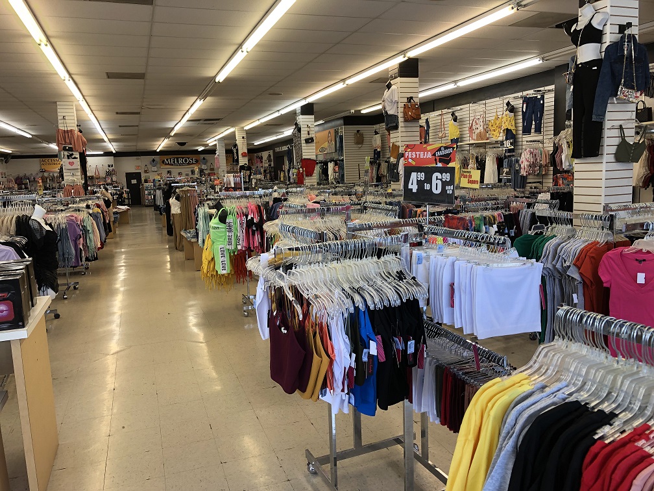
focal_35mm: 28
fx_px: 529
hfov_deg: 63.4
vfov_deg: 49.7
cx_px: 327
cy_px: 246
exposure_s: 1/120
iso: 50
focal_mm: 3.99
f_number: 1.8
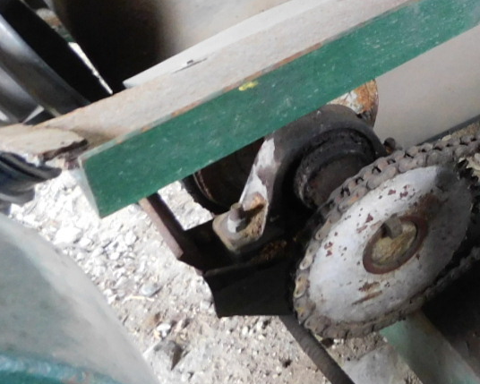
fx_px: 952
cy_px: -37
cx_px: 709
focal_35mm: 67
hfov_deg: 23.1
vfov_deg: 21.6
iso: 400
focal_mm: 4
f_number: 3
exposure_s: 1/25
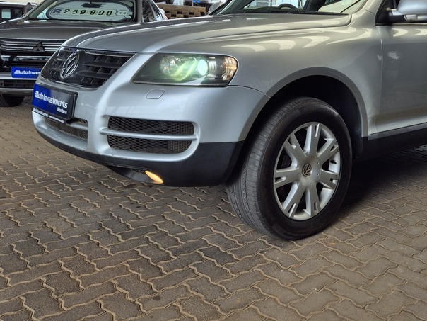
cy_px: 73
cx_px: 283
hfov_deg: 47.1
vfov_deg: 35.8
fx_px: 481
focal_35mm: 39
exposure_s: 1/312
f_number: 1.8
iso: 25
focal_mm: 5.4
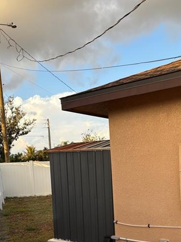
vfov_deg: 44.0
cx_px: 102
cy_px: 187
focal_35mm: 41
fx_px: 286
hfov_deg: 35.1
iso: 50
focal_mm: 5.96
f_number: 1.6
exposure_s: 1/810
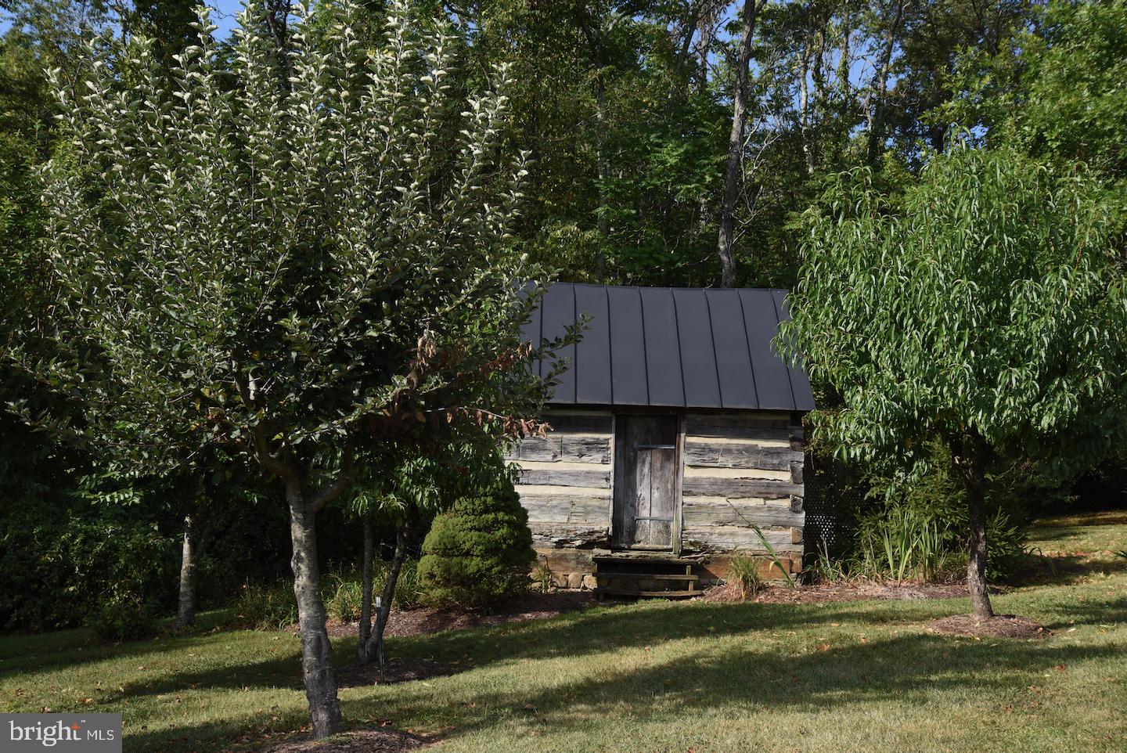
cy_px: 376
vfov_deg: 29.3
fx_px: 1441
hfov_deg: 42.7
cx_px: 564
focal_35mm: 46
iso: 100
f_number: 8
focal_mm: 46
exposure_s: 1/125
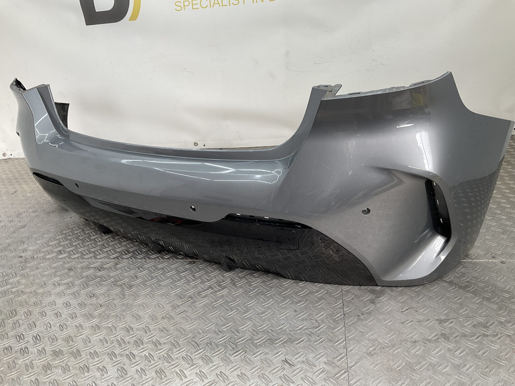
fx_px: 431
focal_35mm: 29
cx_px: 258
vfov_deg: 48.2
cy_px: 193
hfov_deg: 61.7
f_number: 1.8
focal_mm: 3
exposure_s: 1/100
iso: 16
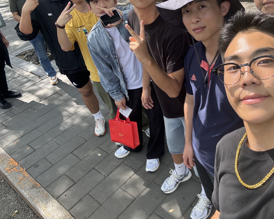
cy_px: 71
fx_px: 268
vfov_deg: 43.8
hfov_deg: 53.8
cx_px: 165
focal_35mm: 33
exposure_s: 1/127
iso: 20
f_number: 1.9
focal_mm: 2.69
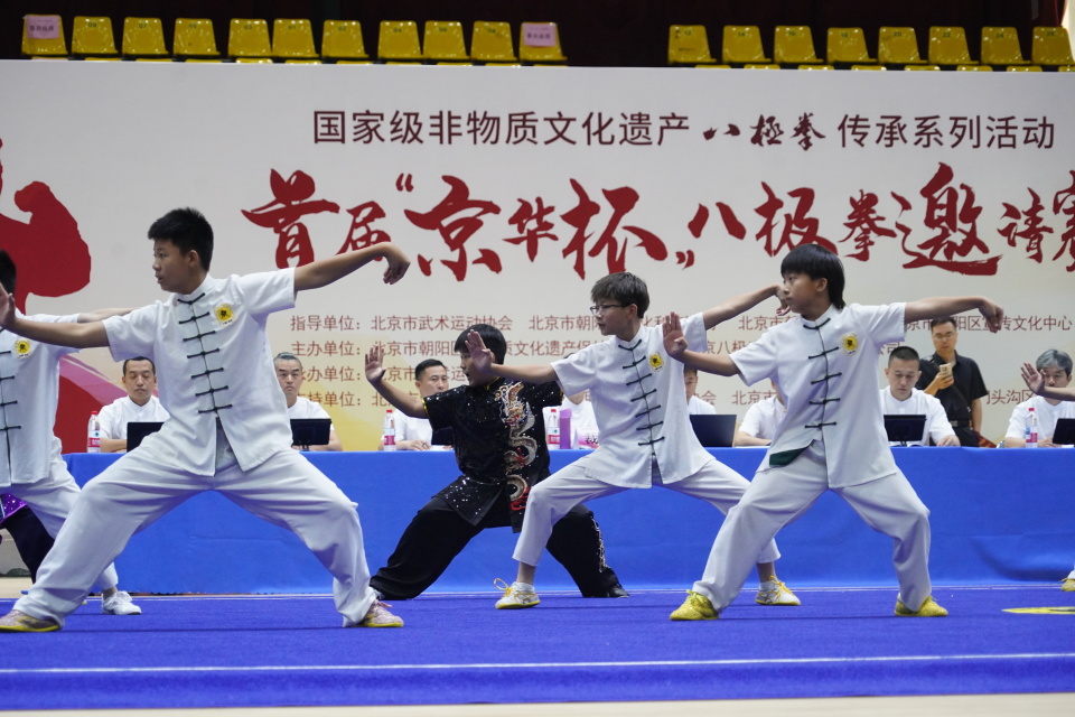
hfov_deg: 15.8
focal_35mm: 130
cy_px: 358
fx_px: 3882
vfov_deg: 10.5
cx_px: 538
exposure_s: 1/100
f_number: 6.3
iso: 6400
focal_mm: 130
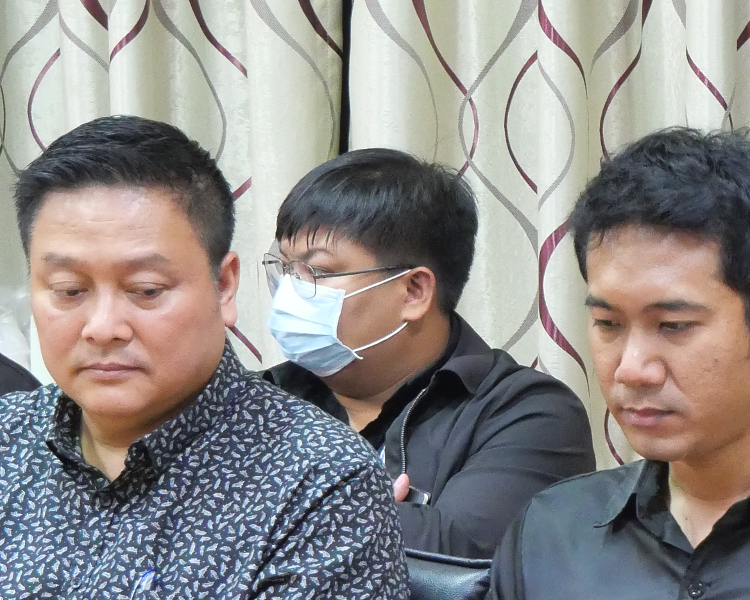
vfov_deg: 9.2
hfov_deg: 11.5
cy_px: 497
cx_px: 694
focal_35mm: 167
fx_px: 3707
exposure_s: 1/15
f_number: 5
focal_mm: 27
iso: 3200
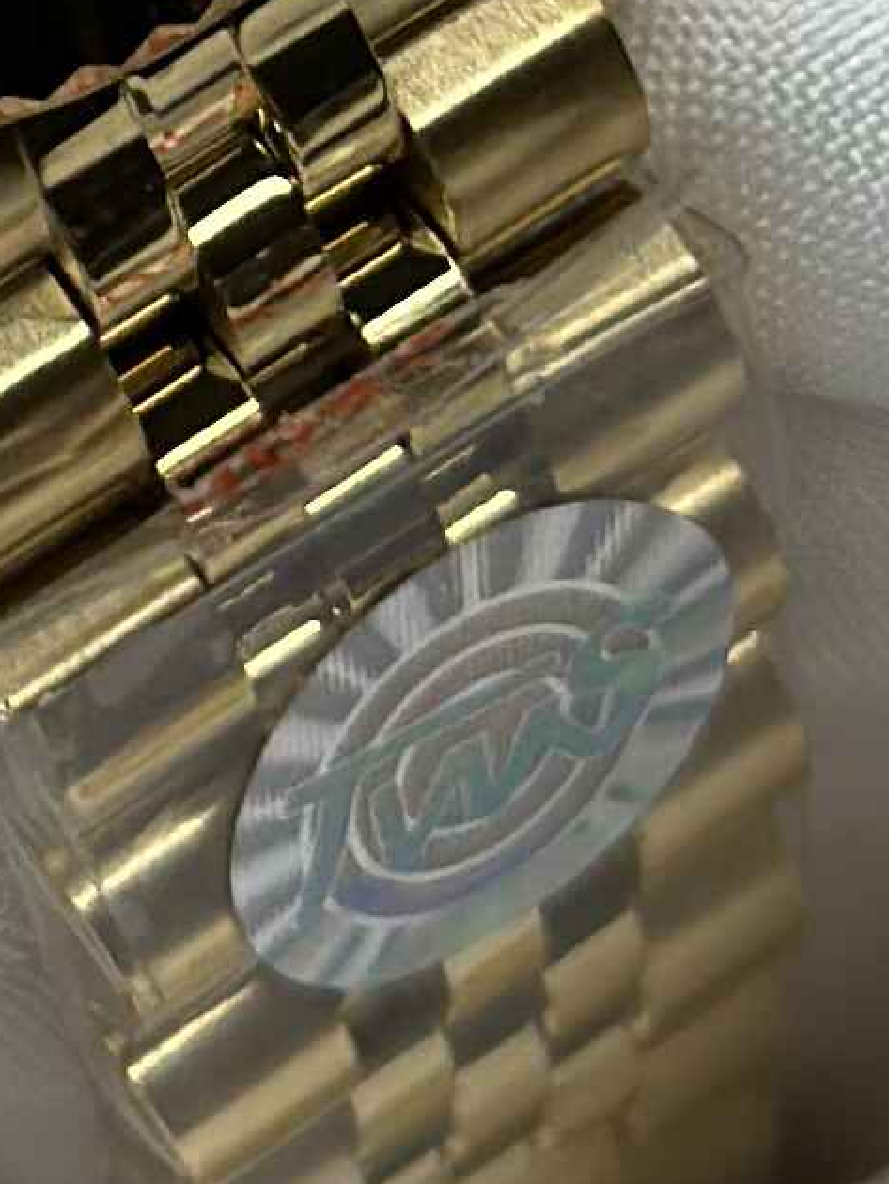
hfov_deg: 4.8
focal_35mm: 307
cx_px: 34
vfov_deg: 6.3
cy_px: -898
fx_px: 10505
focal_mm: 6.86
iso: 80
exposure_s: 1/810
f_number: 1.78
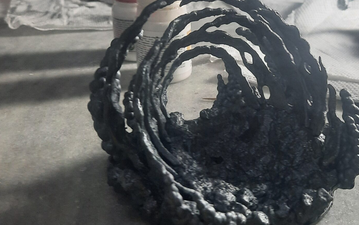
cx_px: 242
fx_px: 479
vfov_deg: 26.1
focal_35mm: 49
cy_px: 64
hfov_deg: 40.5
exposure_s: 1/60
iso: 160
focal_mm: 4.6
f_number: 2
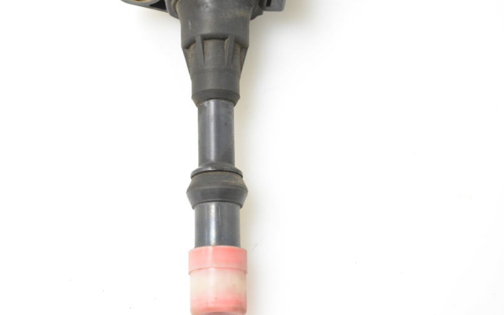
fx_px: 1181
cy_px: 120
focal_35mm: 86
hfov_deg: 24.1
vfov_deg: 15.2
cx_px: 210
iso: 2000
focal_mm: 44
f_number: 6.3
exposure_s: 1/160
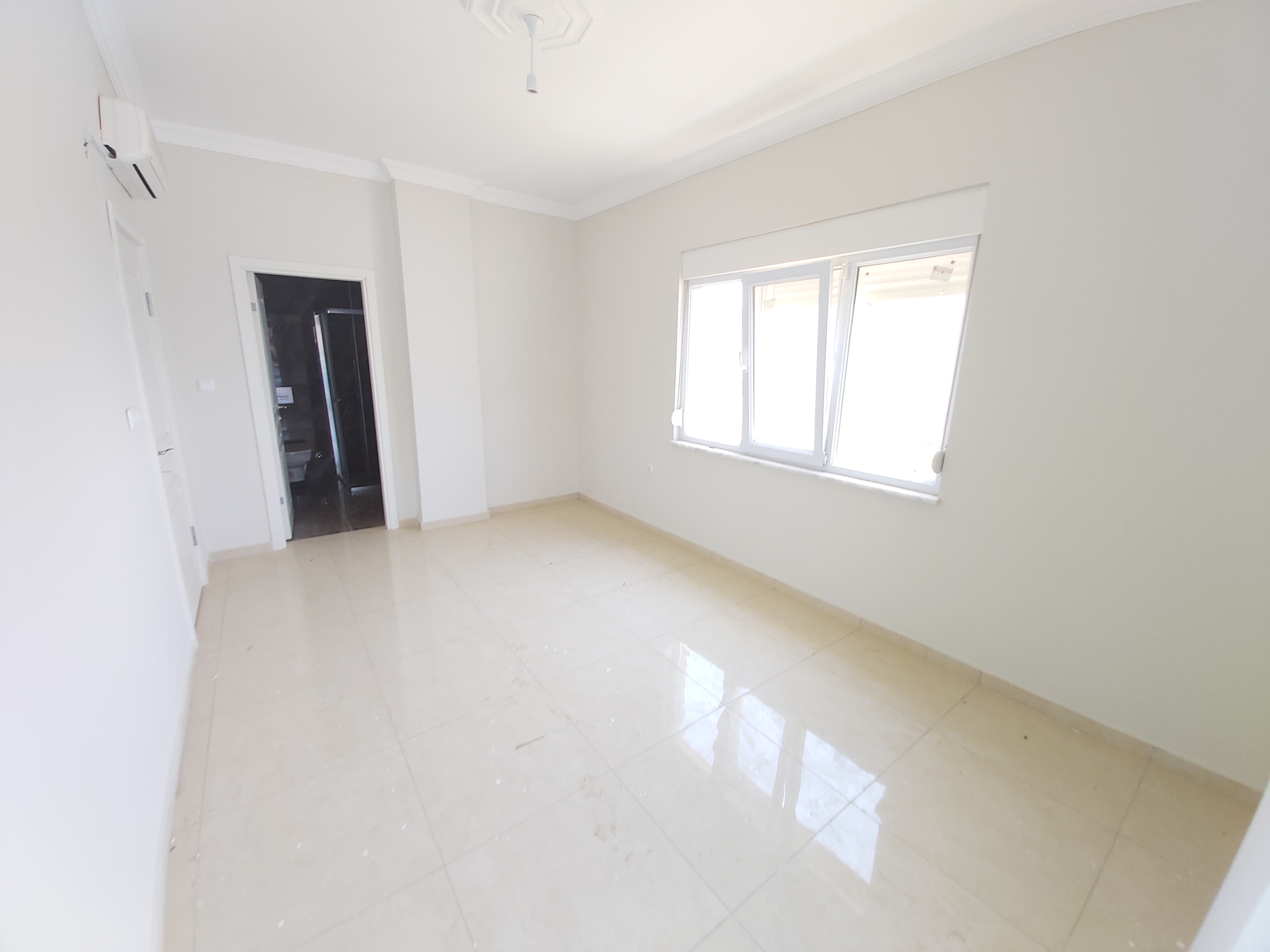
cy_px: 476
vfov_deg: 94.5
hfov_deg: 110.5
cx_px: 635
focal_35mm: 12
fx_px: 440
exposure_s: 1/50
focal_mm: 1.42
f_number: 2.2
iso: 50
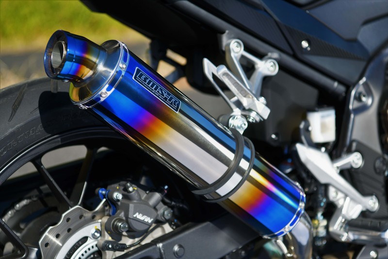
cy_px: 130
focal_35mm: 70
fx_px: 754
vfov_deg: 19.4
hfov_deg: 28.8
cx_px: 194
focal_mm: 70
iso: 100
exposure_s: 1/1000
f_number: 4
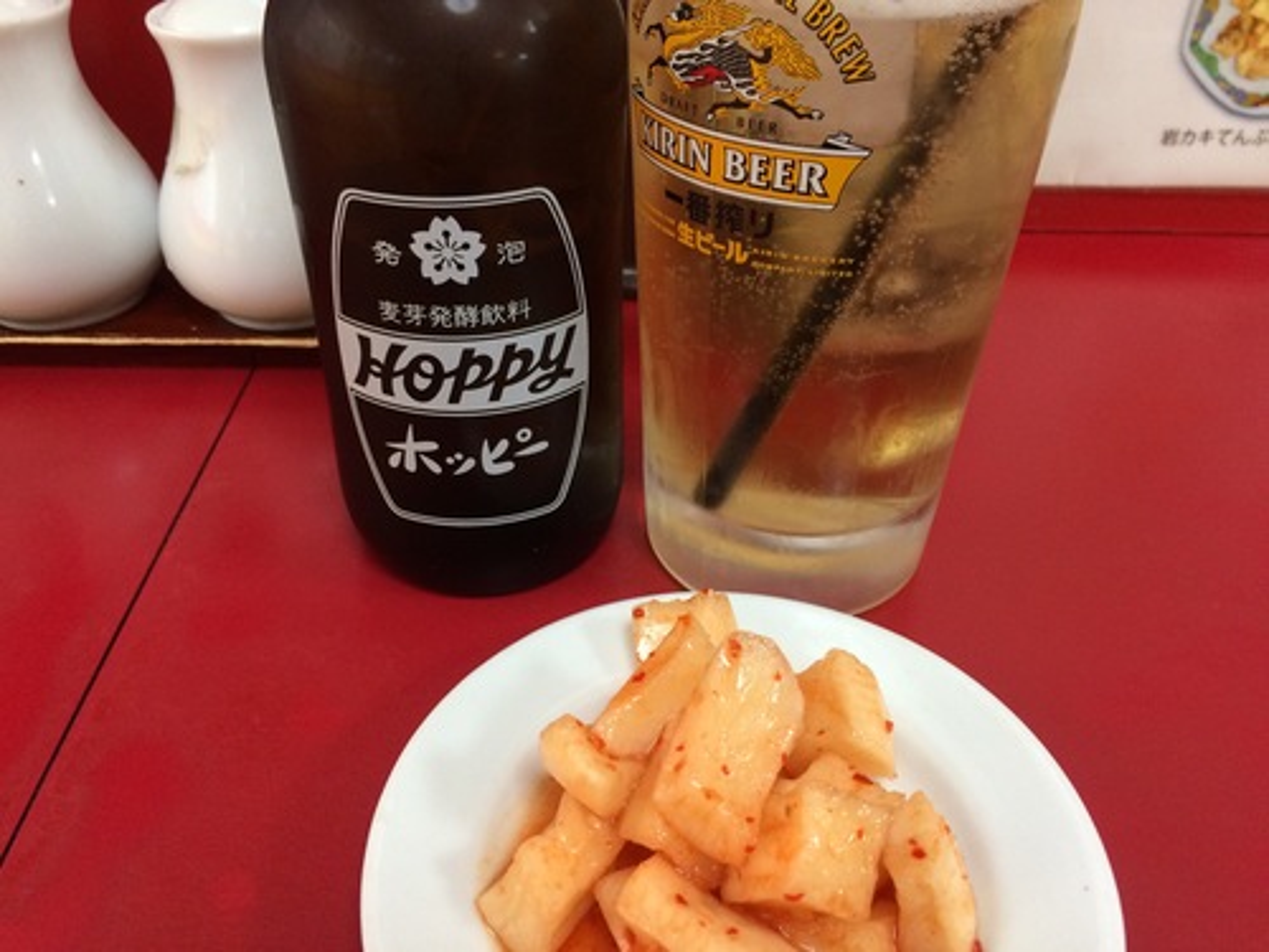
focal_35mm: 29
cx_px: 634
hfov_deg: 61.7
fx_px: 1063
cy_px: 476
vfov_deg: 48.2
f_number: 2.2
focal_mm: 4.15
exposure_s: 1/33
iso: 200
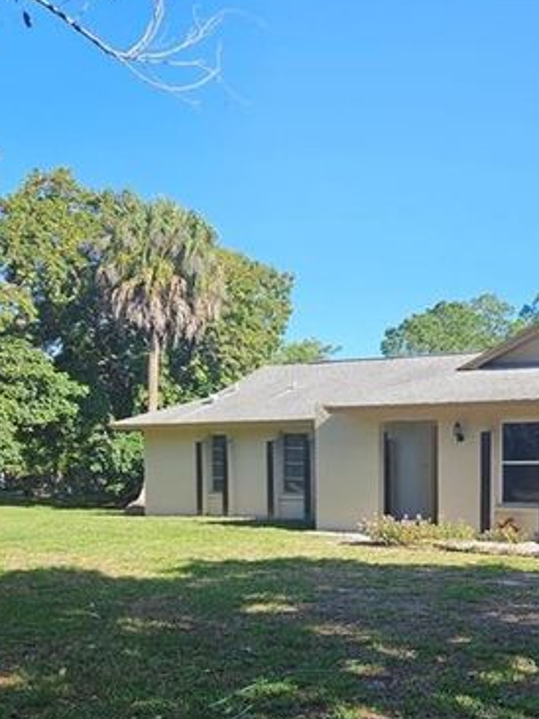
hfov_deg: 32.9
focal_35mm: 42
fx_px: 871
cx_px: 464
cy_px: 535
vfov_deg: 43.4
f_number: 1.8
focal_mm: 5.4
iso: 25
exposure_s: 1/677
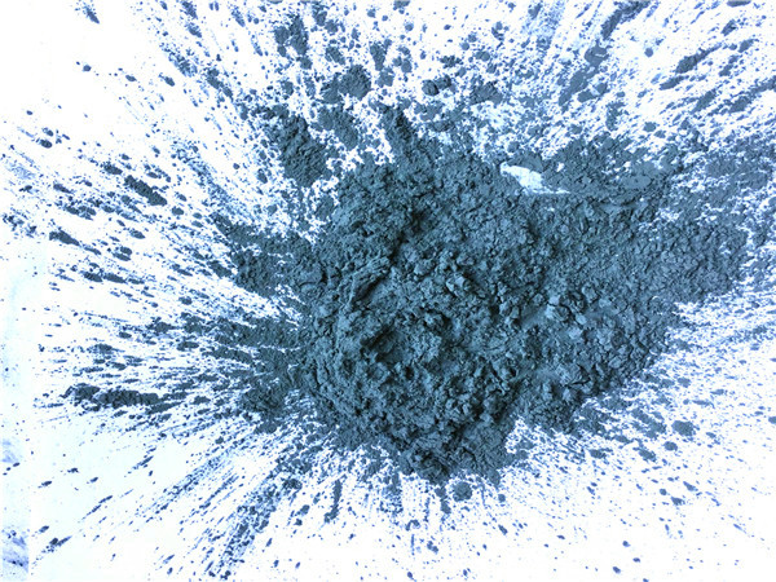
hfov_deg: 44.8
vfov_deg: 34.3
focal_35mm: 42
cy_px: 291
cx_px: 388
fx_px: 942
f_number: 2.4
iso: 32
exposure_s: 1/100
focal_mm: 3.3
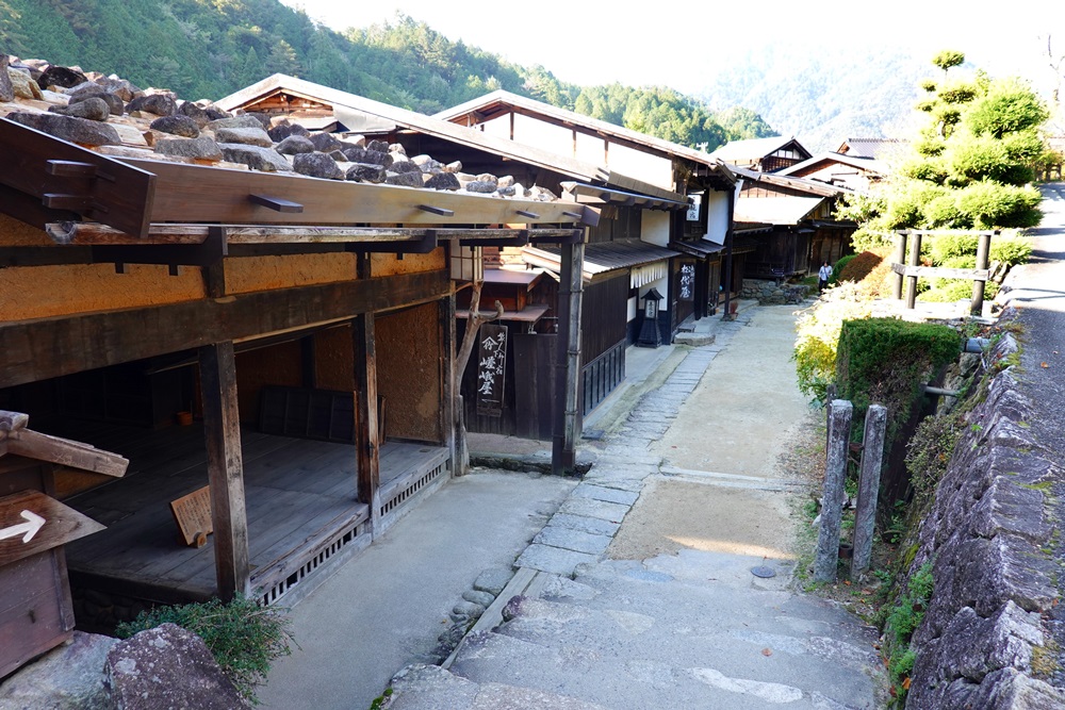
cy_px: 355
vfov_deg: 53.1
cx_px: 532
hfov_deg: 73.7
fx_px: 710
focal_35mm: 24
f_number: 2.8
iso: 125
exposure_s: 1/80
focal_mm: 9
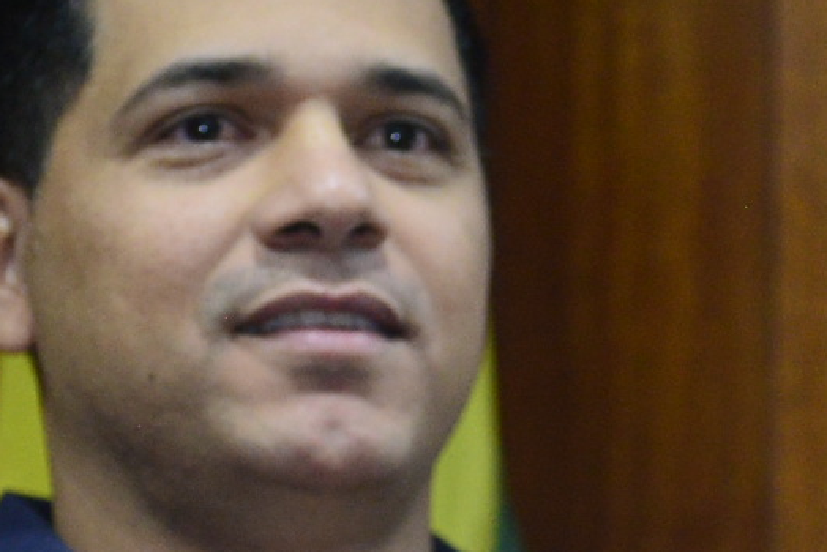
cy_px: 531
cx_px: 325
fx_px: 9240
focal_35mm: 402
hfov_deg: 5.1
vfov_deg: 3.4
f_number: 4
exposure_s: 1/125
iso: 2000
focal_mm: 70
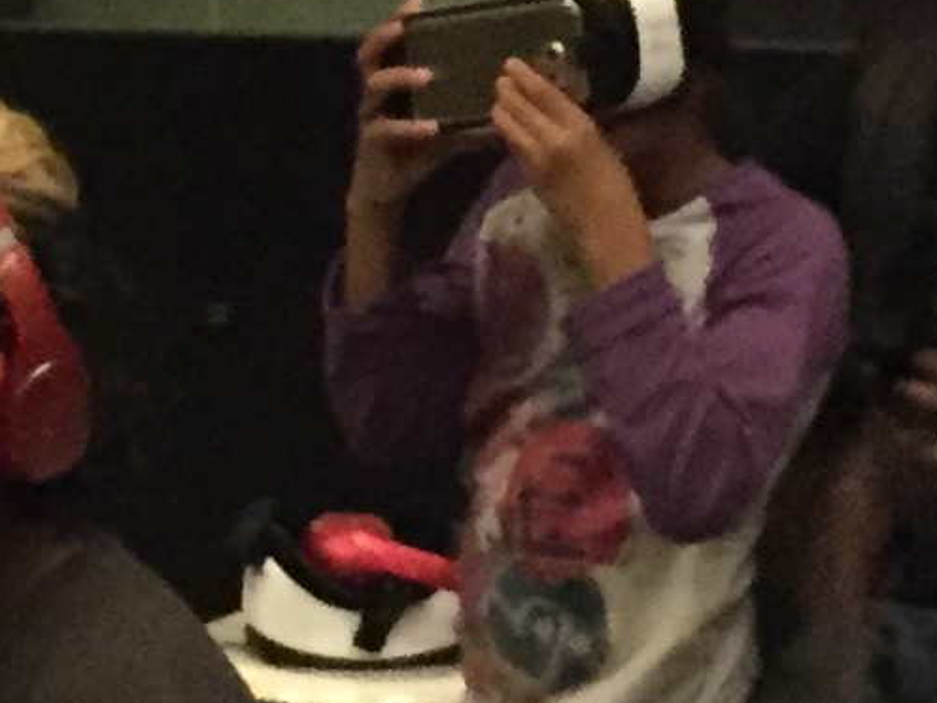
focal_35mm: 191
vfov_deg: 7.7
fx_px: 5170
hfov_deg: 10.3
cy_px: -253
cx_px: 26
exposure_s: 1/15
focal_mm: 4.15
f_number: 2.2
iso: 1000
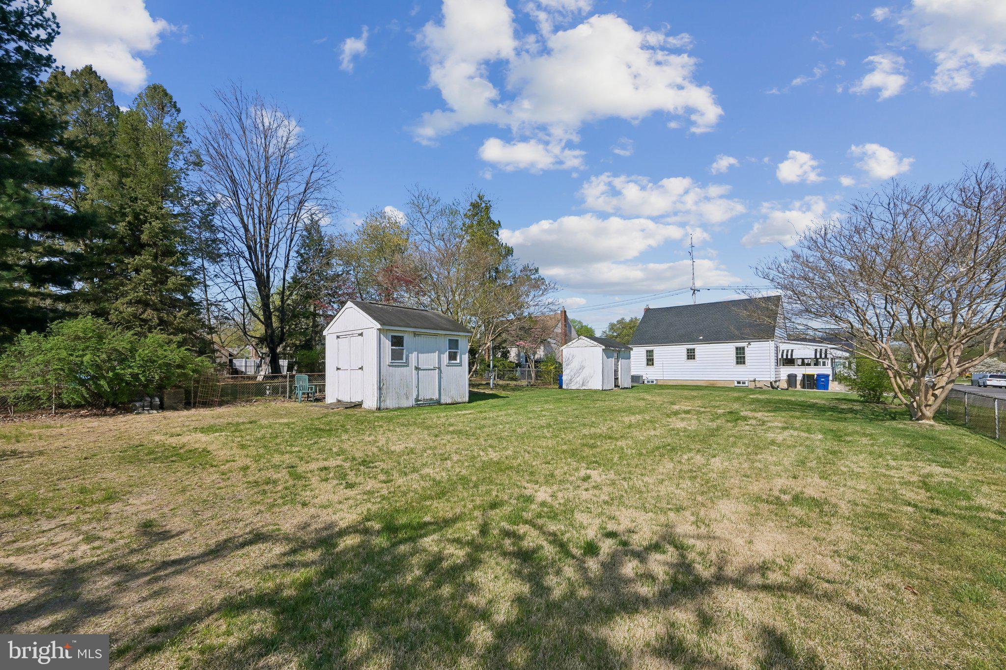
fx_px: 391
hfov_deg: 104.3
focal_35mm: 14
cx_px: 503
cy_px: 335
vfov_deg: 81.2
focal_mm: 14
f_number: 11
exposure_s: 1/1250
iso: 400
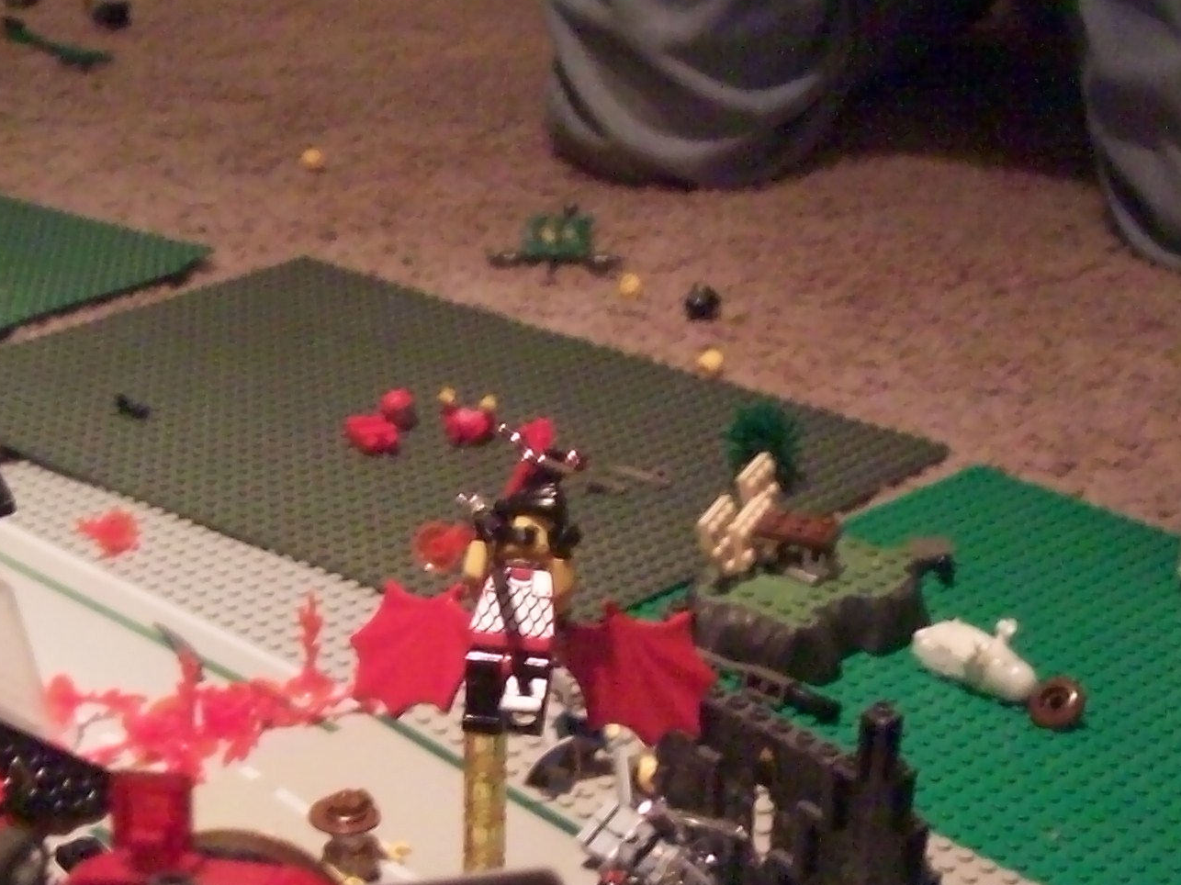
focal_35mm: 72
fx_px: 2456
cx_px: 470
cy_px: 710
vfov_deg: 20.2
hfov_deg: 27.0
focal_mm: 6
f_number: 2.7
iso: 160
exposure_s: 1/8
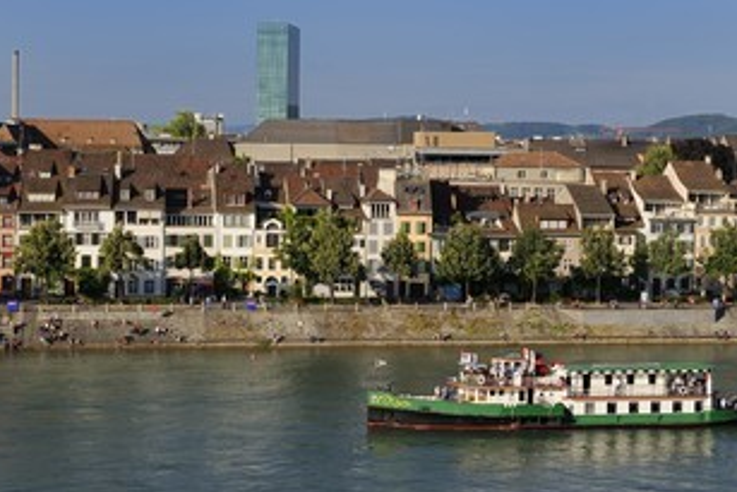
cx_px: 362
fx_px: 1679
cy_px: 218
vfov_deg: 16.7
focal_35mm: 82
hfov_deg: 24.8
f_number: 14
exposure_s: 1/160
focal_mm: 60
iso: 200
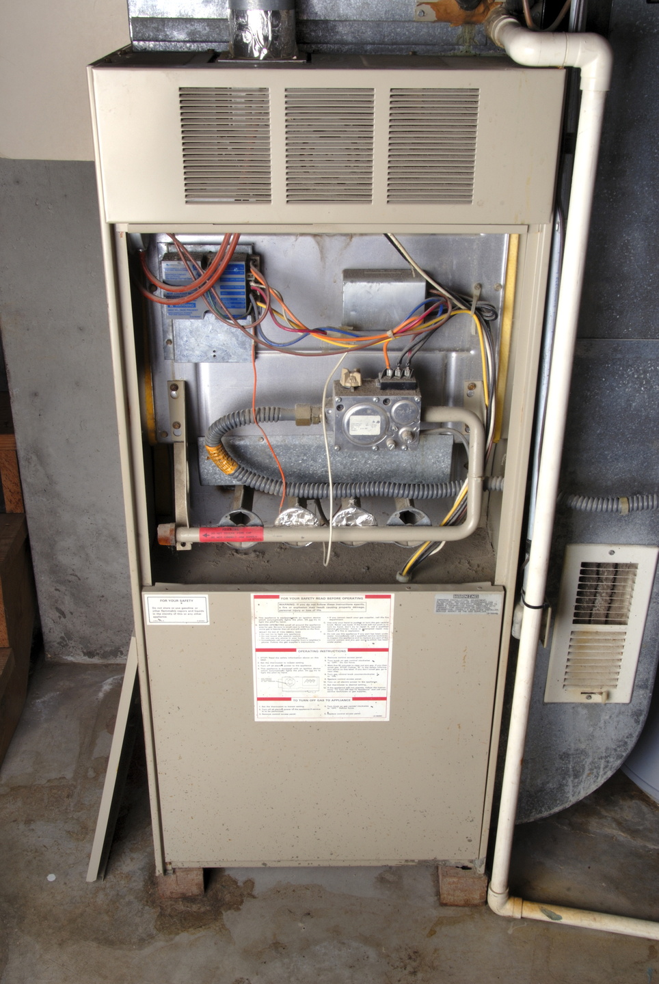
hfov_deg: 34.3
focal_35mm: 39
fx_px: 1068
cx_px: 330
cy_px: 492
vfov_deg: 49.5
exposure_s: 1/45
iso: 100
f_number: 22
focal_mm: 26
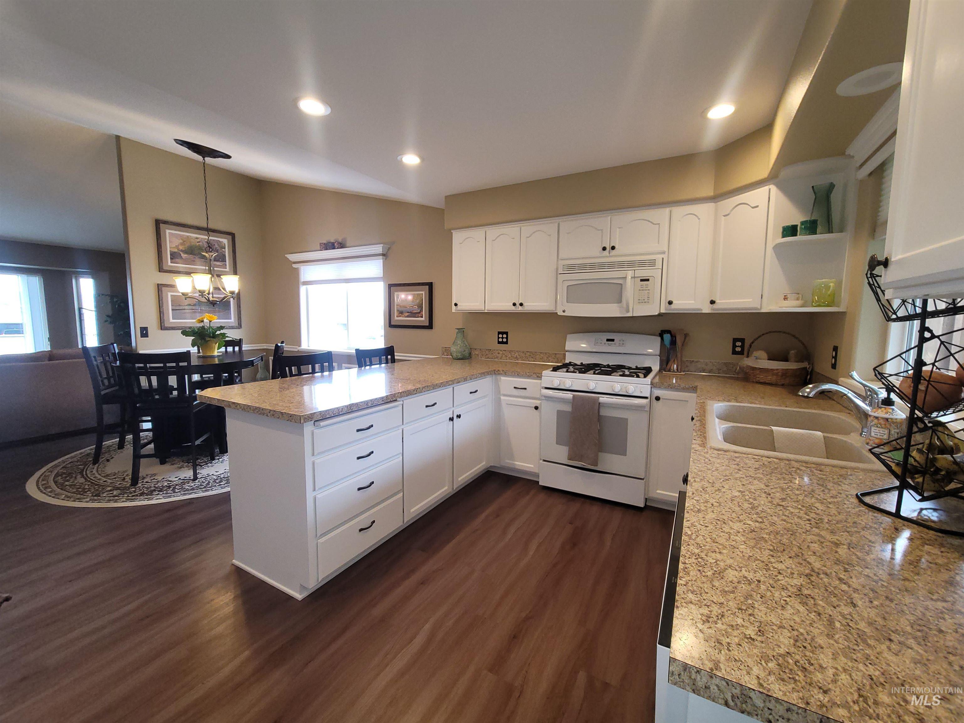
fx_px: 362
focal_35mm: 13
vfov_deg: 89.9
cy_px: 362
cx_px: 482
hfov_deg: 106.2
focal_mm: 2.2
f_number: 2.2
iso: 125
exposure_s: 1/60
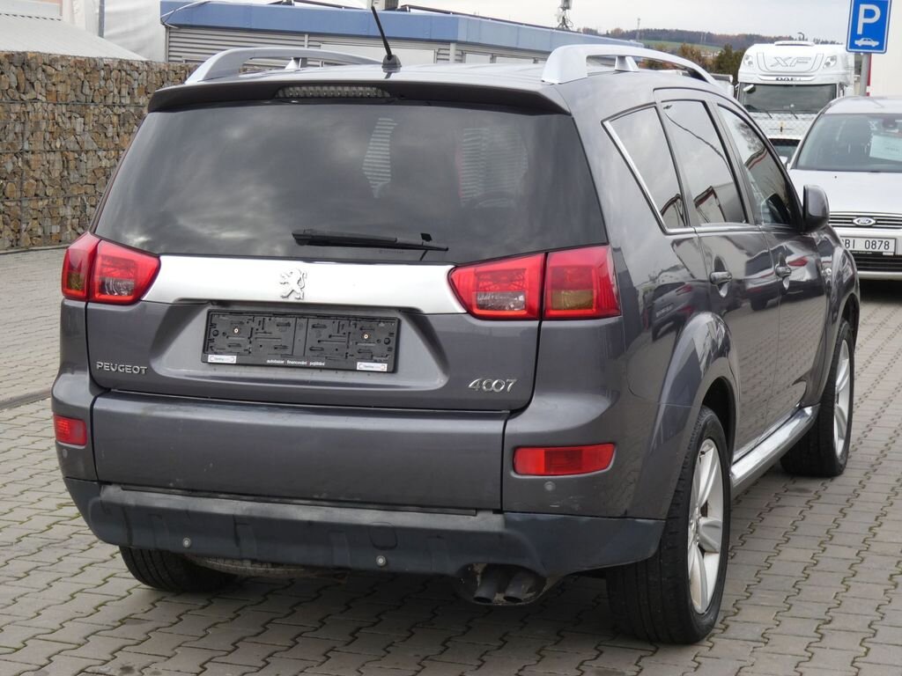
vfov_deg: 21.0
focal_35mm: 70
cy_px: 338
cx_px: 451
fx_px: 1824
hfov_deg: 27.8
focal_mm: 12.5
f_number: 5.6
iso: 100
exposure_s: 1/80
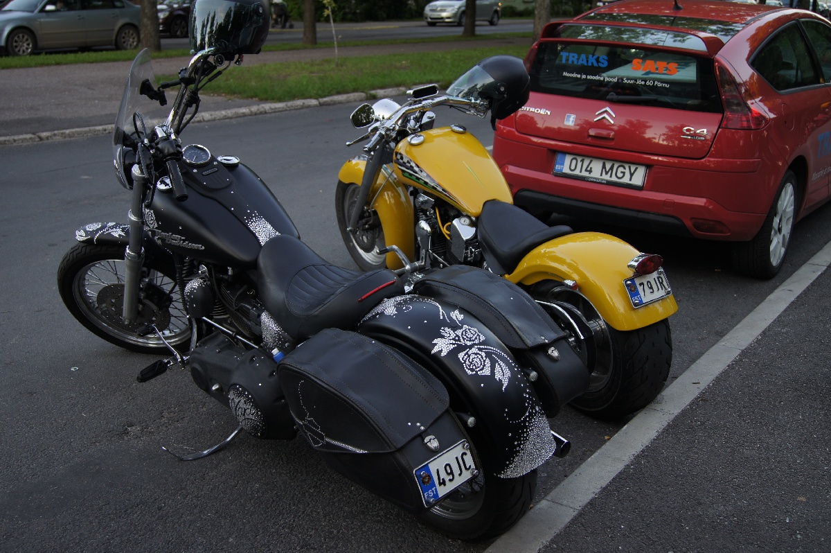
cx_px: 416
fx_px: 899
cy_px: 276
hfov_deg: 49.6
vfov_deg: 34.2
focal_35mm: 39
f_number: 4.5
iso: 100
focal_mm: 26
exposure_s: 1/50
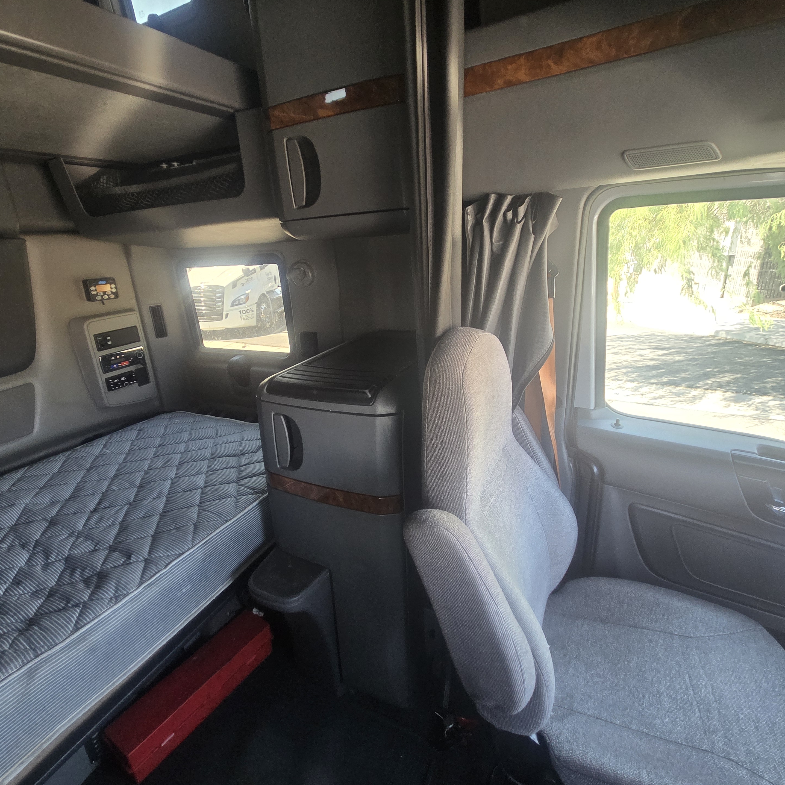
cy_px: 393
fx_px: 411
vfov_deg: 87.4
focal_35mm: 16
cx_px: 370
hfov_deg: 87.3
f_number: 2.2
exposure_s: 1/60
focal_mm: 2.2
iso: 160
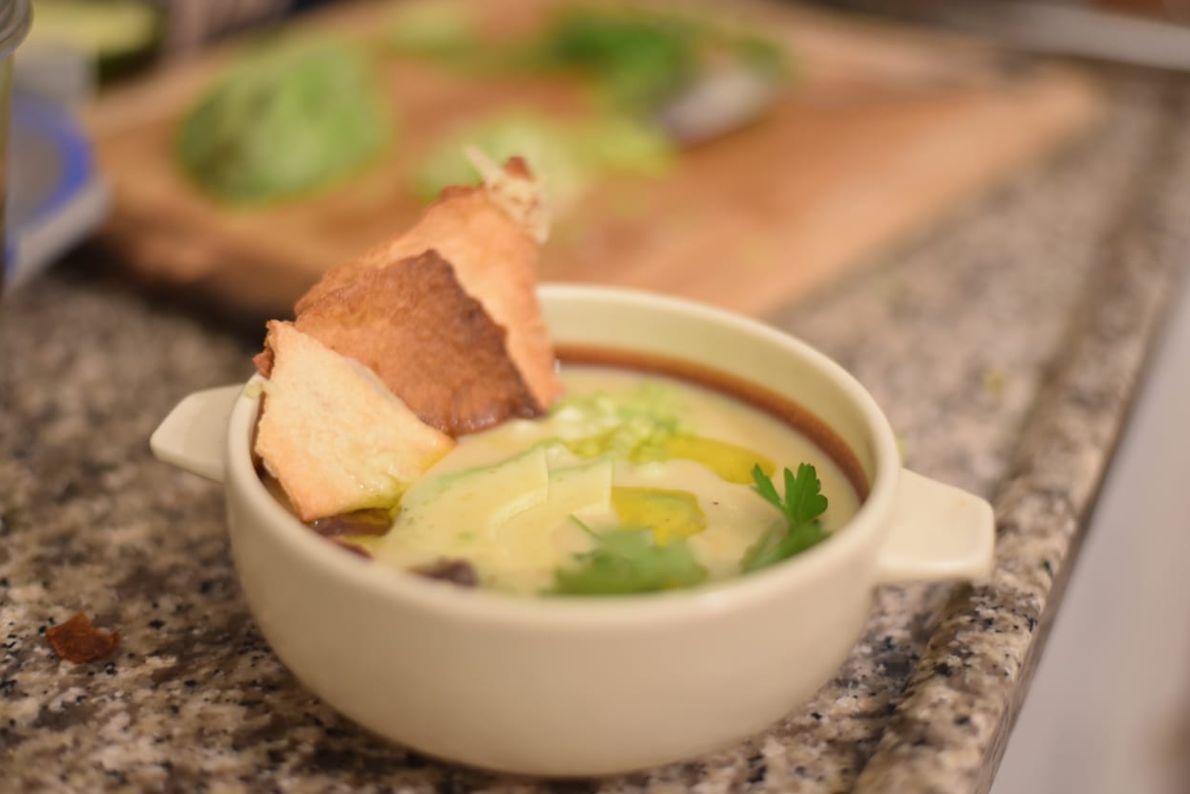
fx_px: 1686
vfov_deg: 26.5
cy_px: 400
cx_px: 601
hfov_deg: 38.9
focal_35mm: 51
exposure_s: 1/60
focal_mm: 50
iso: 900
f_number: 1.8
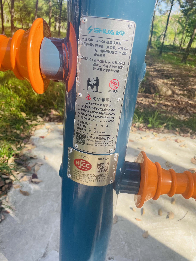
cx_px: 98
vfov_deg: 67.3
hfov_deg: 53.1
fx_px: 196
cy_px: 130
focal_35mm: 26
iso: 32
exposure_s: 1/445
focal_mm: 4.2
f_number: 1.6
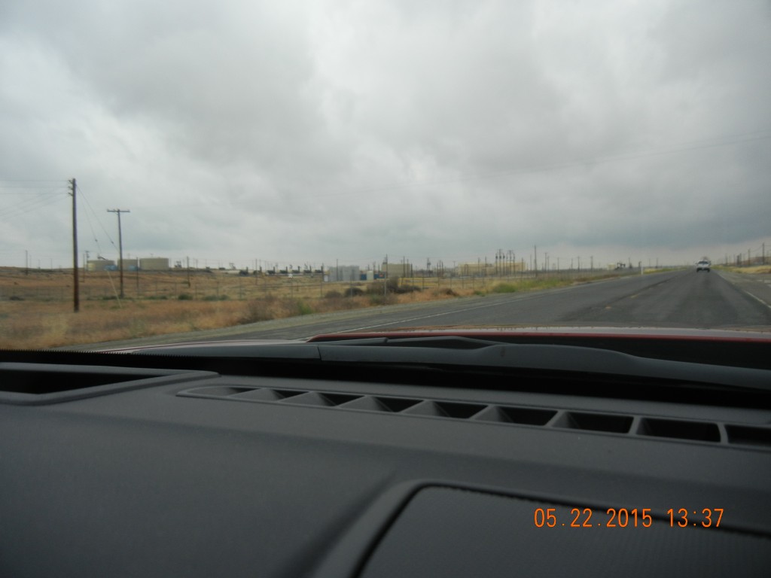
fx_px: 668
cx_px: 386
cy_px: 289
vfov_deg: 46.8
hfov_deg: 60.0
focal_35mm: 30
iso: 160
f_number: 3.5
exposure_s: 1/778
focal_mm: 5.4
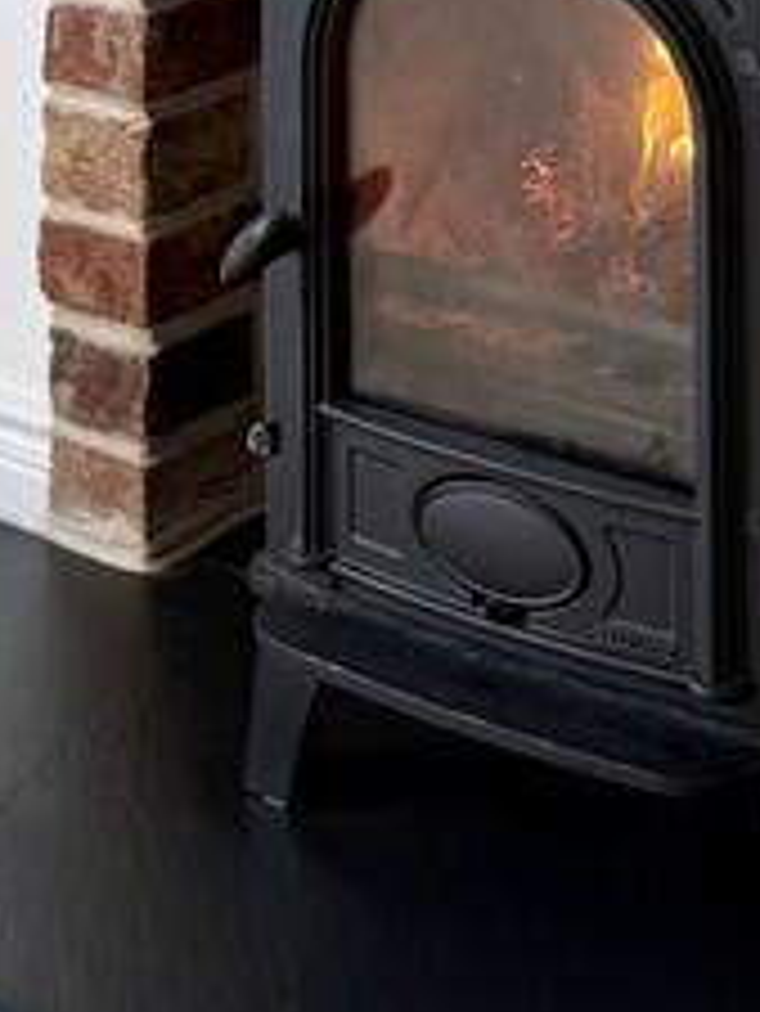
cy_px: -823
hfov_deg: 13.5
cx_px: 702
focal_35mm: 109
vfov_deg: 15.4
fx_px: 3188
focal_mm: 6.76
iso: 64
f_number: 1.78
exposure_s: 1/121
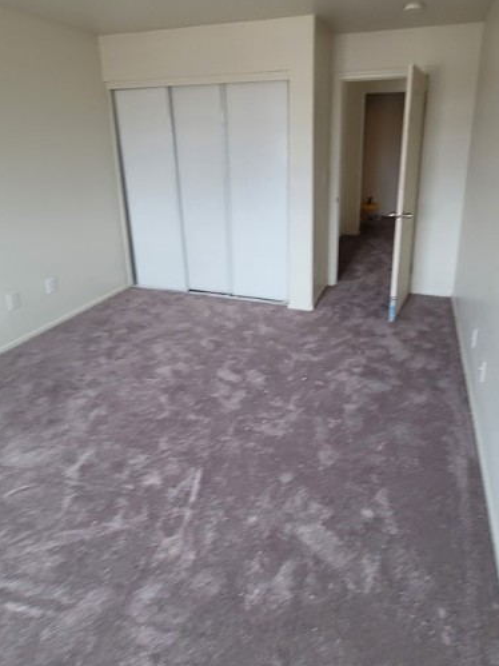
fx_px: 385
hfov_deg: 65.8
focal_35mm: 20
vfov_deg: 80.7
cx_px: 275
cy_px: 263
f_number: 2.2
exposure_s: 1/60
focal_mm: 2.2
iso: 80
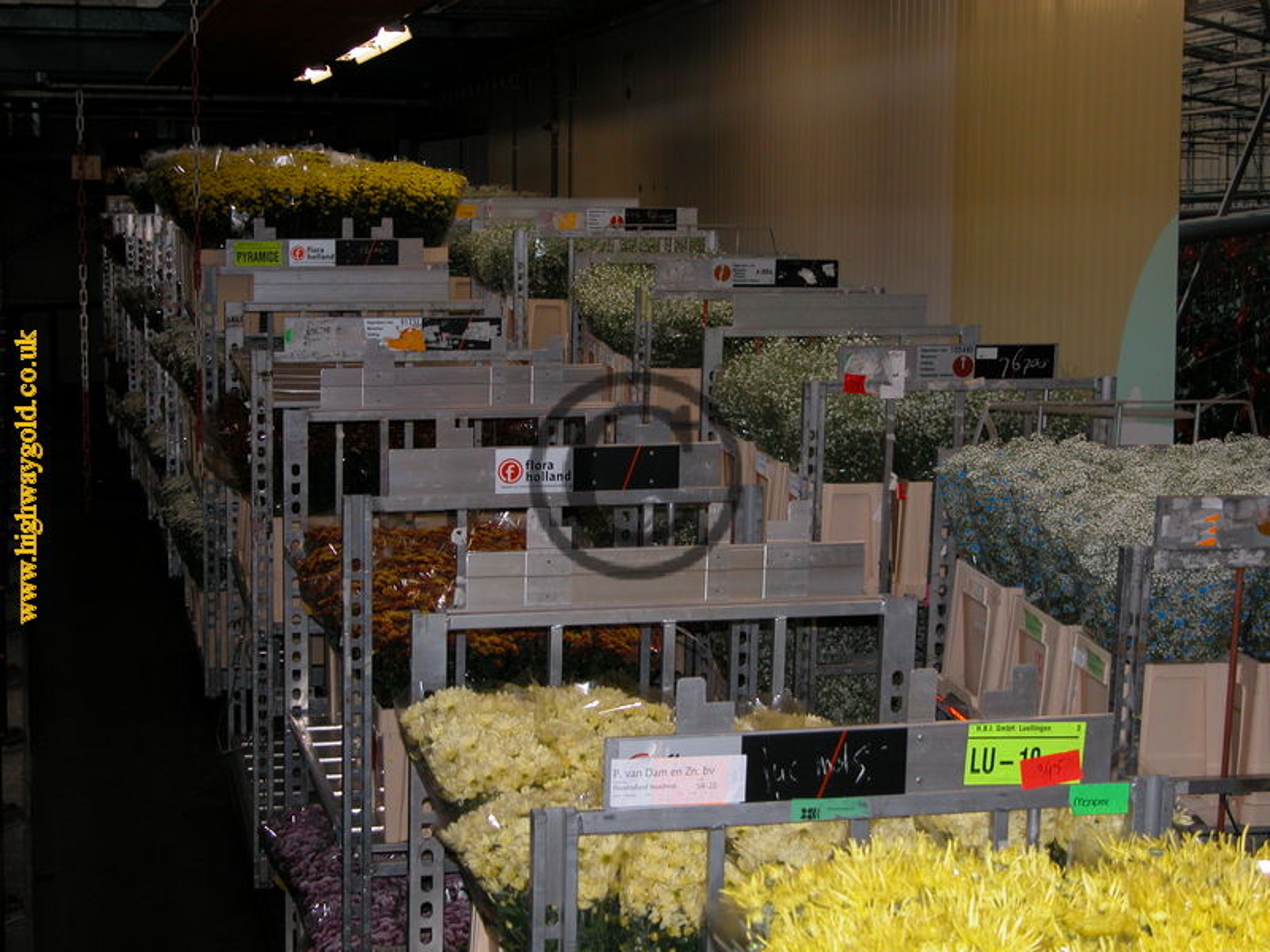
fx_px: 2678
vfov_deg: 20.2
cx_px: 635
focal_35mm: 73
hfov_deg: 26.7
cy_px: 476
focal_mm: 18.8
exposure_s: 1/125
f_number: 3.3
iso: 200
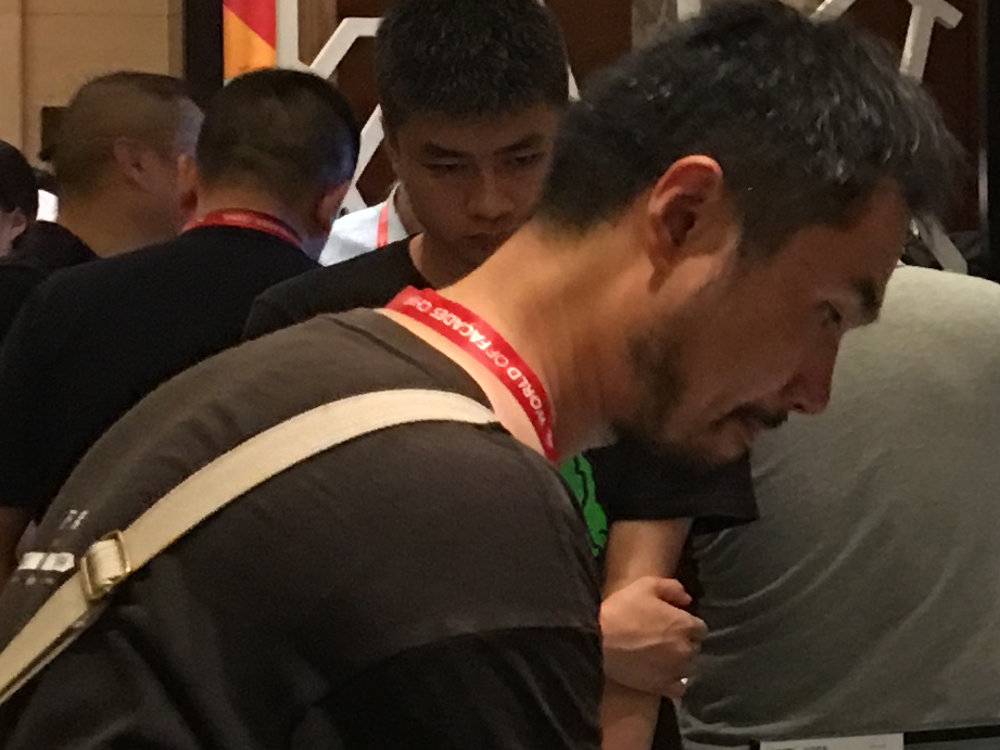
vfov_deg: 11.7
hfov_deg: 14.4
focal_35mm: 127
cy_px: 254
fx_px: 3669
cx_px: 1516
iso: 80
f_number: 2.2
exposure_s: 1/10
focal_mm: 4.15
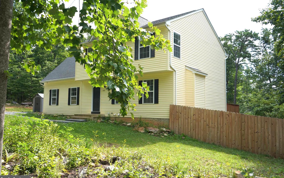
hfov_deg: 62.9
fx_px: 232
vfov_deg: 41.8
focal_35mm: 30
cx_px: 143
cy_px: 89
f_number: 4.5
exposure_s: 1/320
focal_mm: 29
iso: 100
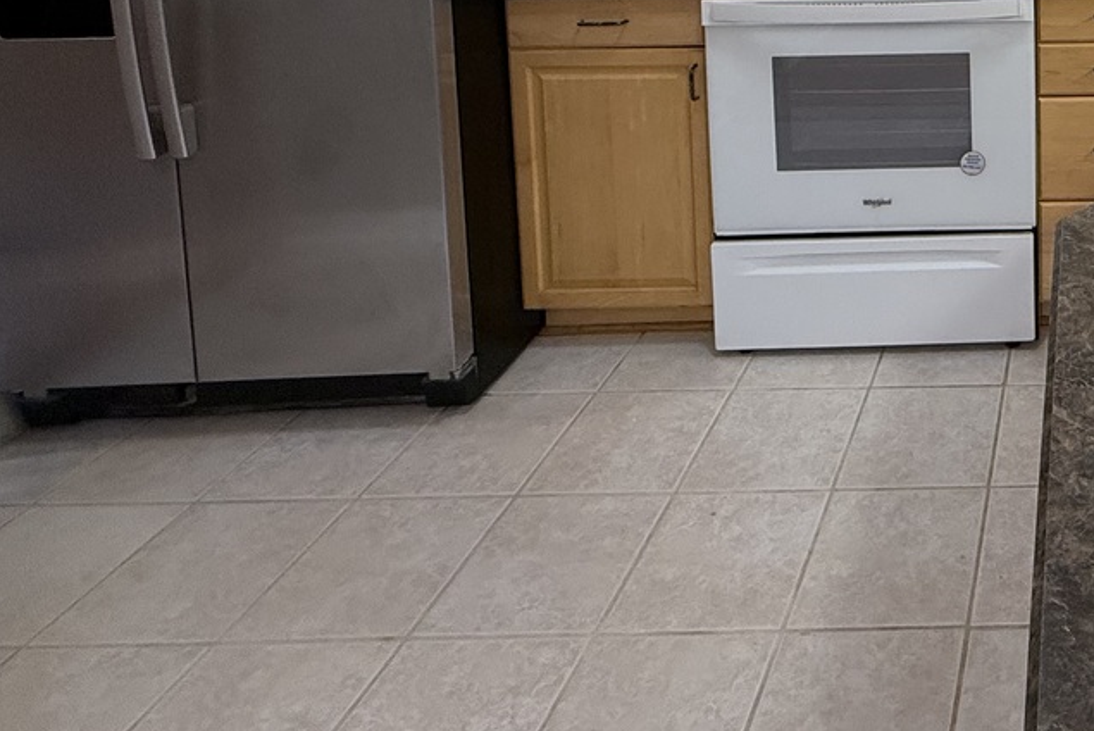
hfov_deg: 46.4
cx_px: 1128
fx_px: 1003
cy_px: -155
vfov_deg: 32.6
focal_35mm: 33
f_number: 2.2
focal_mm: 2.22
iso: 250
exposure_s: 1/120
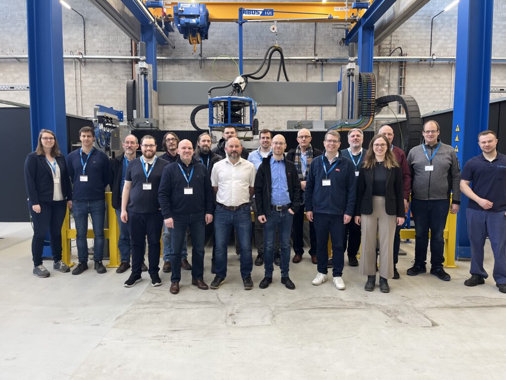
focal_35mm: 26
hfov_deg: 67.3
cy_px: 190
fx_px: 380
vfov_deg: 53.1
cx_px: 253
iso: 125
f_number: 1.6
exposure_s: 1/109
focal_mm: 5.1
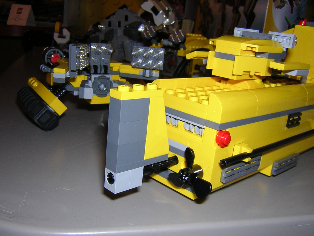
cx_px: 157
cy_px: 118
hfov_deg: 51.4
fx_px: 327
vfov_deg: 39.7
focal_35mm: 36
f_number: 5.2
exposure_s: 1/60.1
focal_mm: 4.7
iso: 100
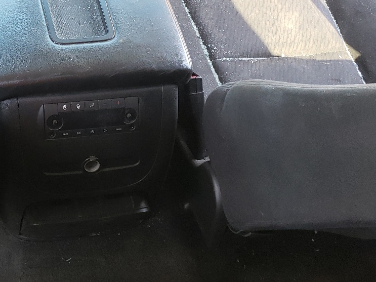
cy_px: 13
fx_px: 608
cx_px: 43
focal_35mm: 56
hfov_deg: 32.7
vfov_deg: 25.1
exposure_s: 1/60.2
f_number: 1.5
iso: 110
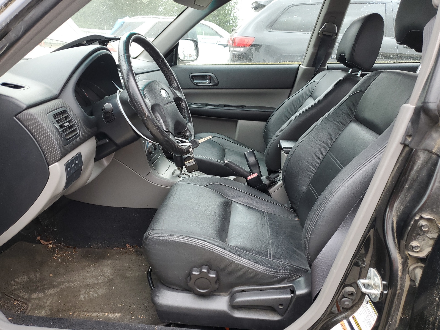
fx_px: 330
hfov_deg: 67.3
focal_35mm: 26
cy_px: 165
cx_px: 220
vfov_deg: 53.1
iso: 50
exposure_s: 1/156
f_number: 1.5
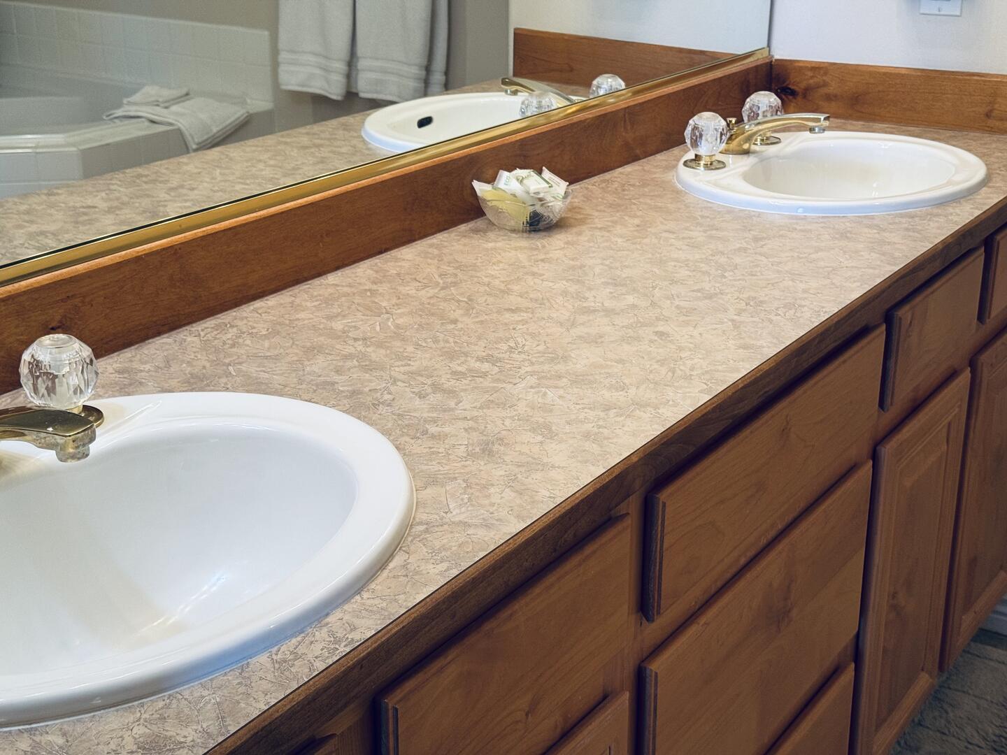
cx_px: 504
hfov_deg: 39.7
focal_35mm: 48
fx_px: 1396
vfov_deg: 30.3
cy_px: 378
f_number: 1.78
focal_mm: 6.76
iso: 100
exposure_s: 1/60
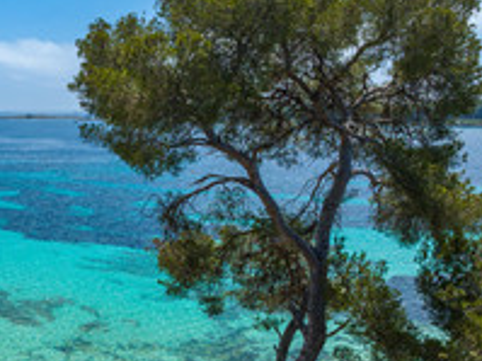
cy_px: 271
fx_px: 626
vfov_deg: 31.6
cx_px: 44
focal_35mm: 45
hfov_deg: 39.0
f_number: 8
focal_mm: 12.3
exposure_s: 1/640
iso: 200
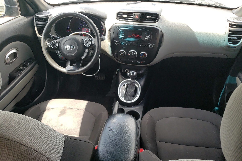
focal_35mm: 28
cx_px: 124
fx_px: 188
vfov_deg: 46.3
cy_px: 91
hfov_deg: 65.5
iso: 50
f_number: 1.5
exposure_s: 1/204
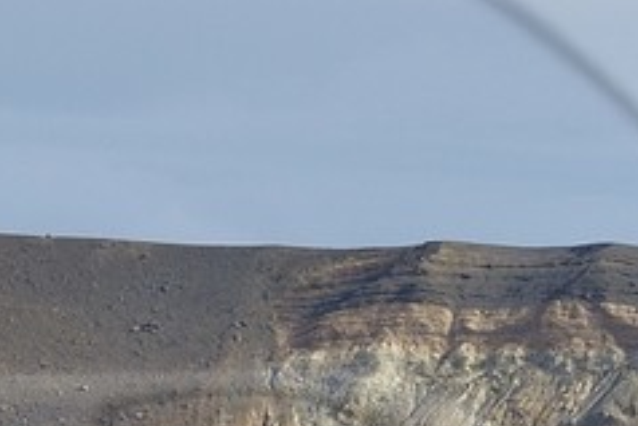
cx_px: -72
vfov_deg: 1.1
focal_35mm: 1276
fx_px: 22626
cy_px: 817
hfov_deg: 1.6
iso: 200
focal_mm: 190
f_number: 6.3
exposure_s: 1/800
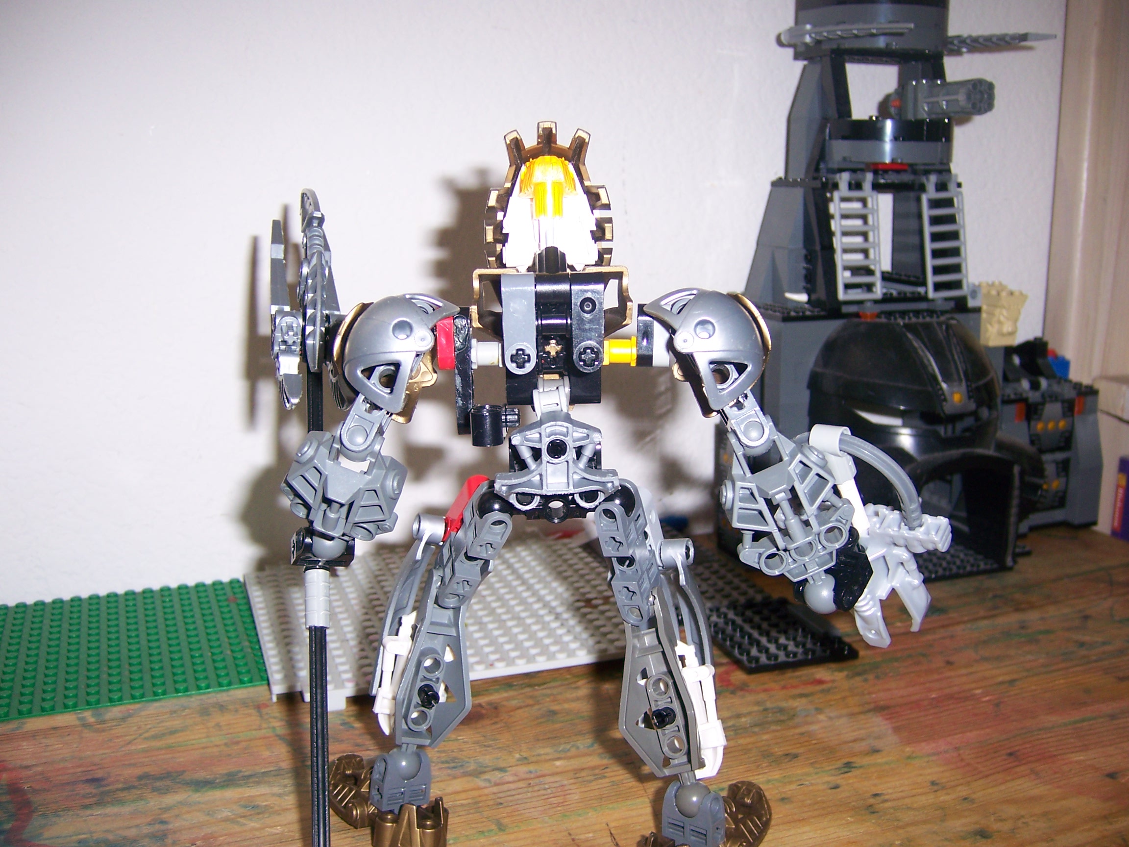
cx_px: 564
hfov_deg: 51.4
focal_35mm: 36
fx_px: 1174
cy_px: 424
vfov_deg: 39.7
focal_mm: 6
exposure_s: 1/60
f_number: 2.8
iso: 100
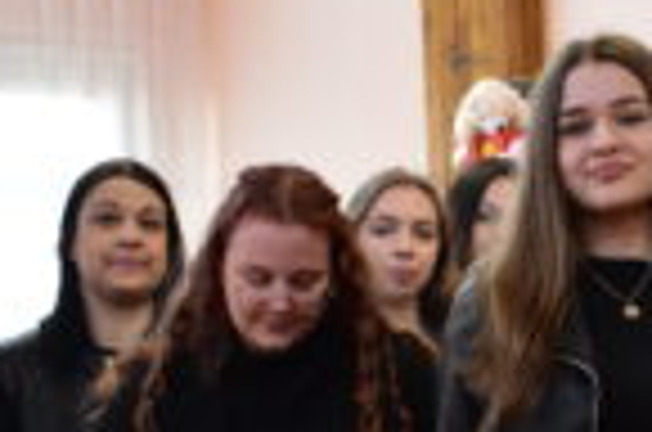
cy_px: 558
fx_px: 2714
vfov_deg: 9.0
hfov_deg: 13.5
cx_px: 665
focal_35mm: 150
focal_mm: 23
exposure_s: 1/160
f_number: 5
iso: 1600
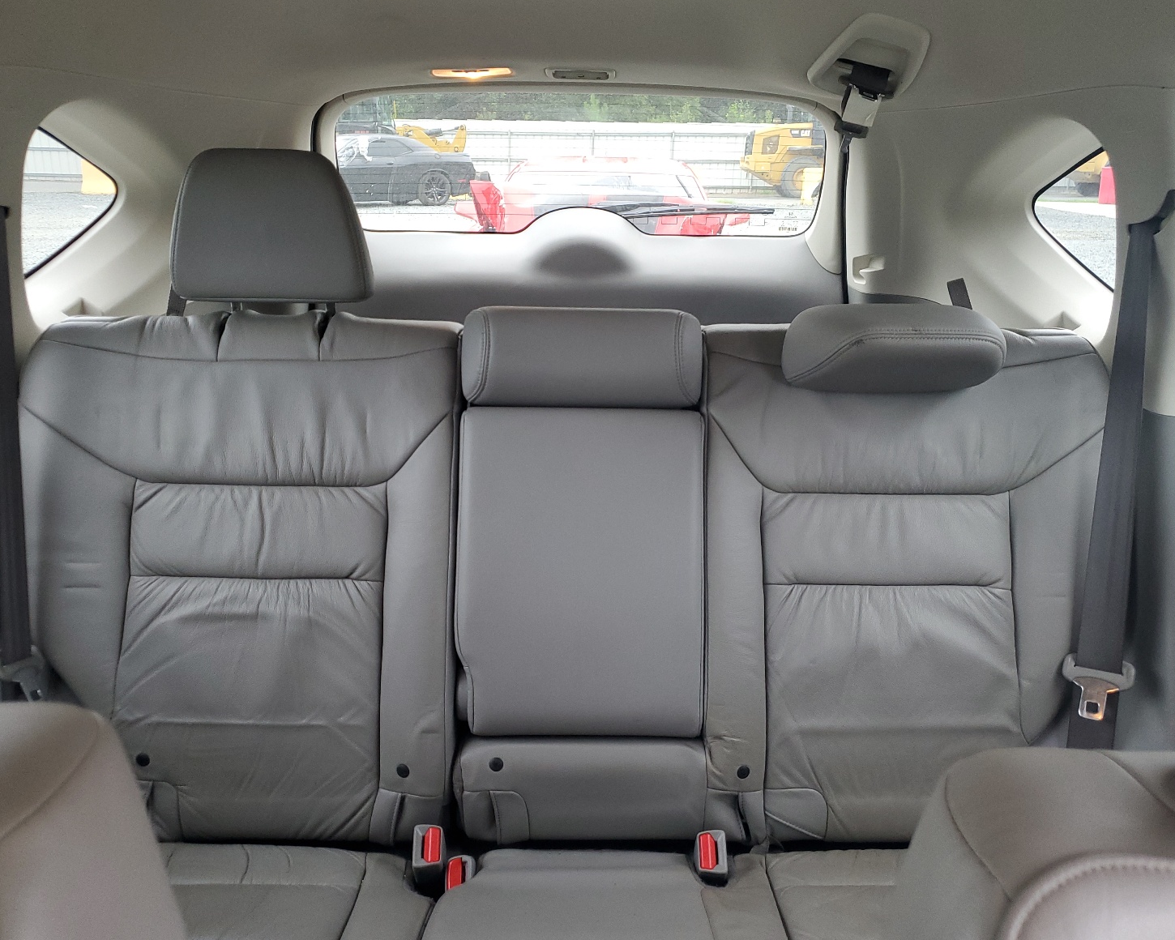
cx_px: 603
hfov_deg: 62.2
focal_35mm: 28
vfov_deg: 51.5
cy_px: 481
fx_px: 974
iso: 103
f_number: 1.5
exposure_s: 1/60.2
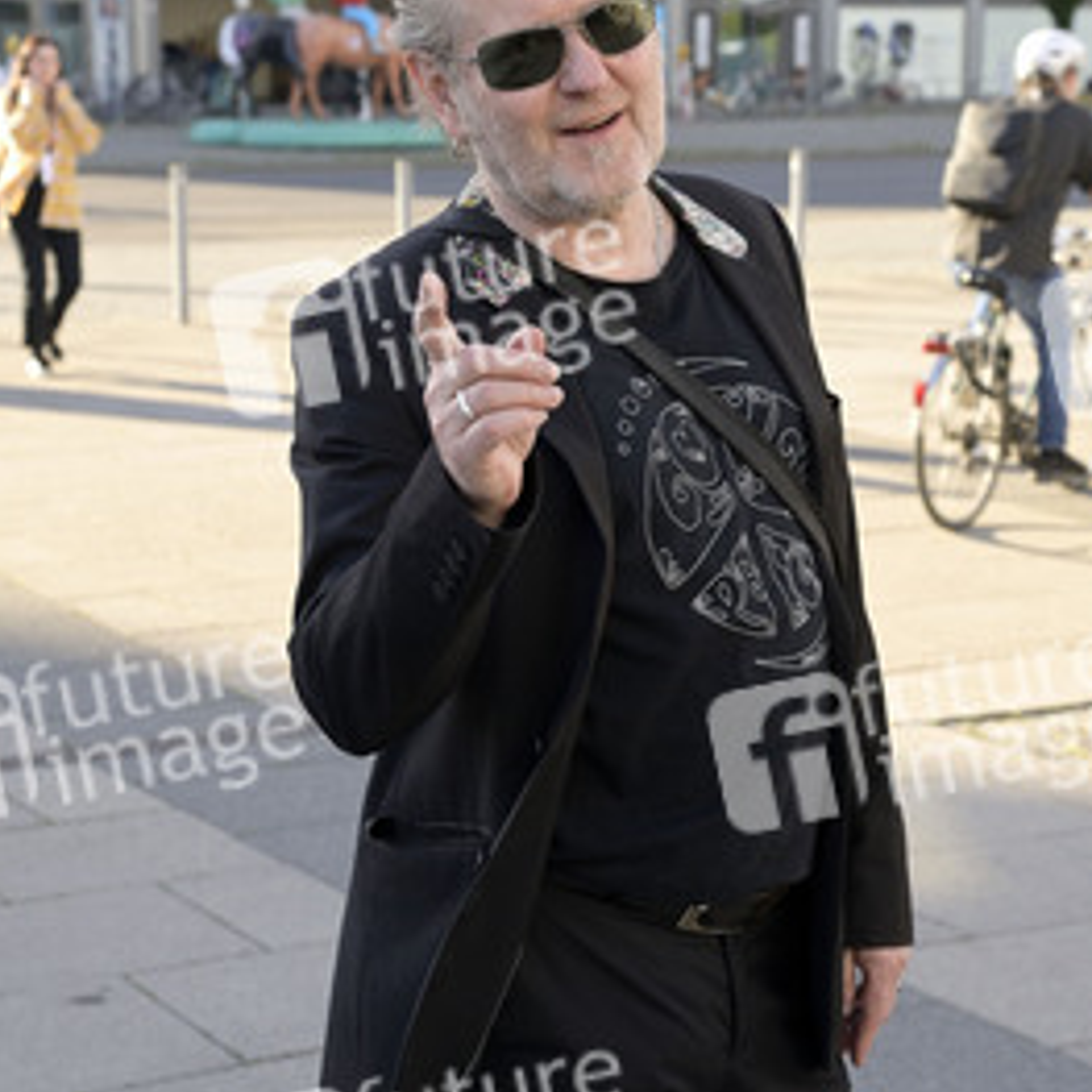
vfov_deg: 21.7
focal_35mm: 80
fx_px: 2855
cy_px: 527
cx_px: 544
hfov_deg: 21.7
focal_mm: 62
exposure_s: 1/250
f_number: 5.6
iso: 500
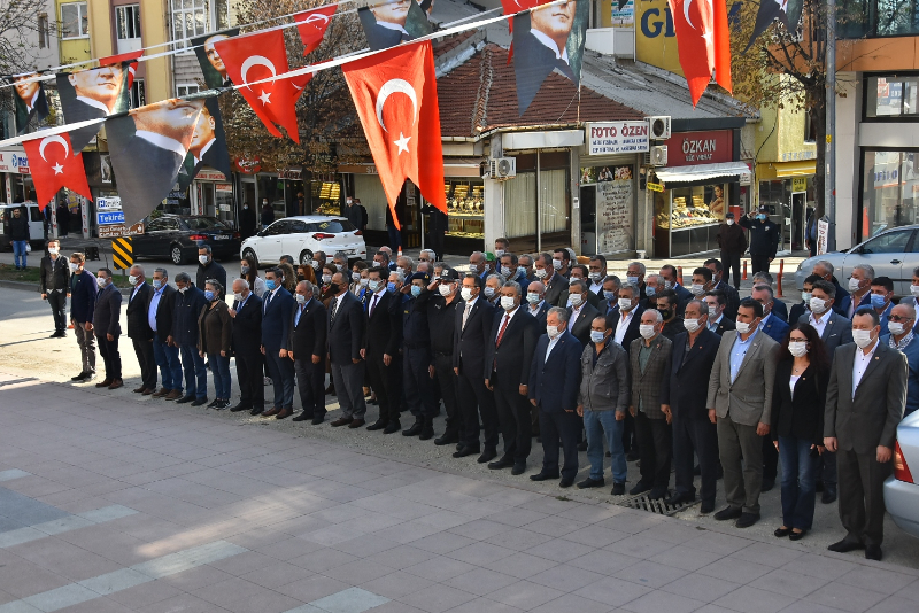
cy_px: 306
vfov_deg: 31.9
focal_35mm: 42
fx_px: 1072
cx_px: 460
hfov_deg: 46.4
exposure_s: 1/800
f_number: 7.1
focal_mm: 28
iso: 500
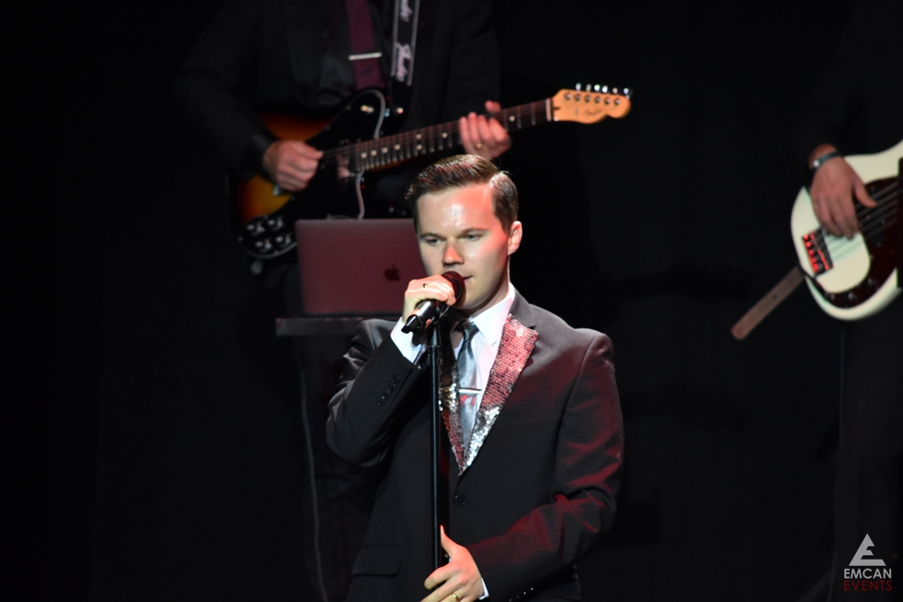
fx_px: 10536
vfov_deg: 3.3
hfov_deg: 4.9
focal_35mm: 420
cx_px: 452
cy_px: 301
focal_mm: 280
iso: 1600
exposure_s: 1/80
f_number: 5.6
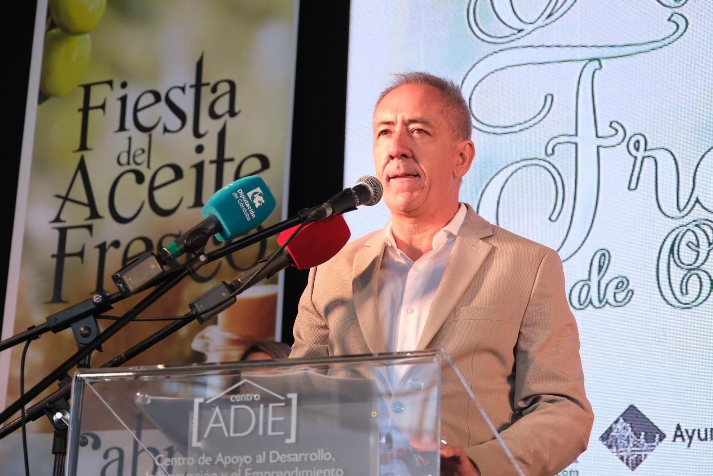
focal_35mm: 82
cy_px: 238
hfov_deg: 24.8
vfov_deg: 16.7
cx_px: 356
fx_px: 1624
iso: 1250
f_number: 4
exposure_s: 1/500
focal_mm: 54.5
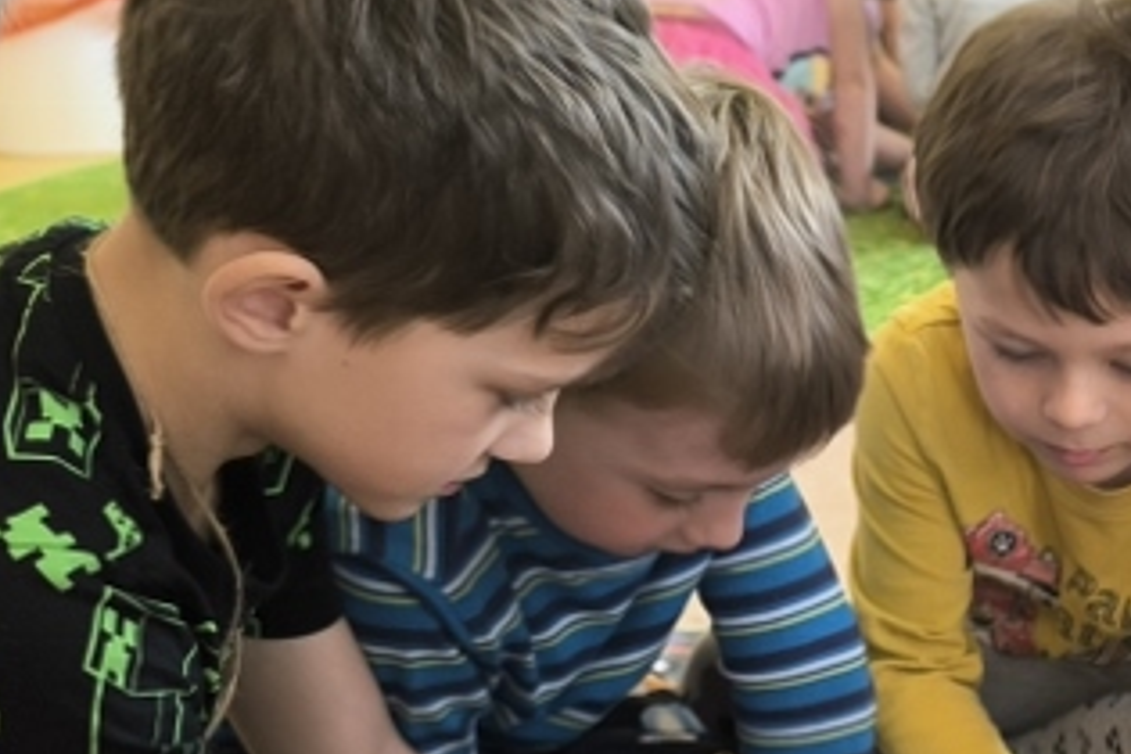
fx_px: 2387
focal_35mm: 76
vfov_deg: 17.6
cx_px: 1296
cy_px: 729
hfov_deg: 24.5
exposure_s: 1/100
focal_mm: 6.14
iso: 320
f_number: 1.65
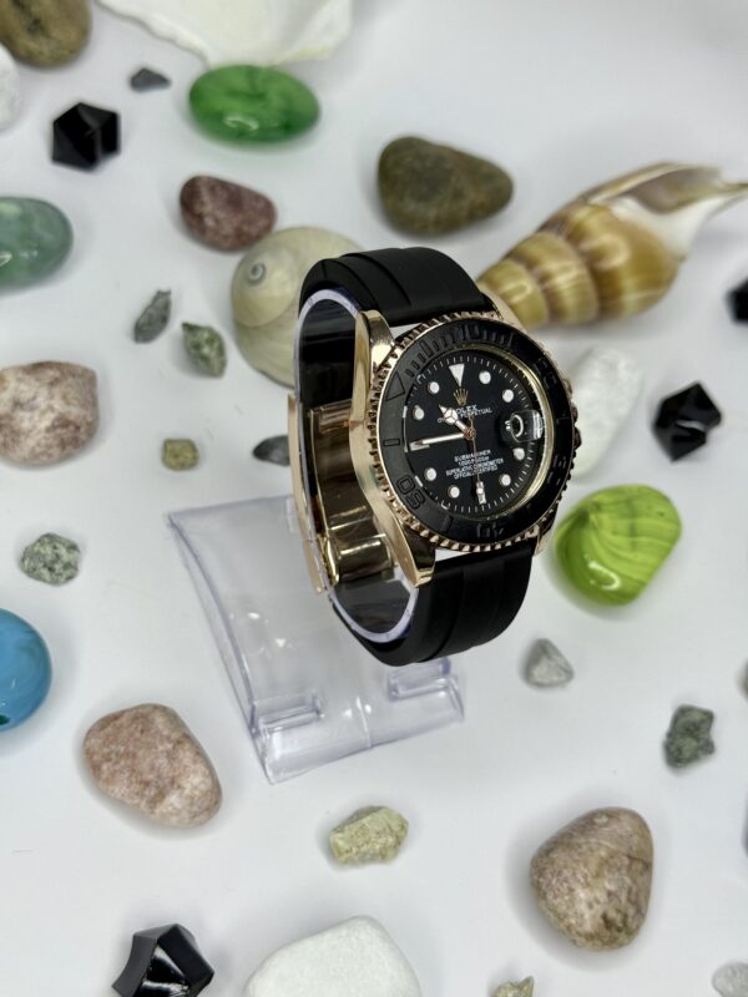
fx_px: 1383
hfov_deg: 30.3
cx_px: 374
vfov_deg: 39.7
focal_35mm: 48
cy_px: 498
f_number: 1.78
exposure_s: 1/242
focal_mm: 6.76
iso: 64
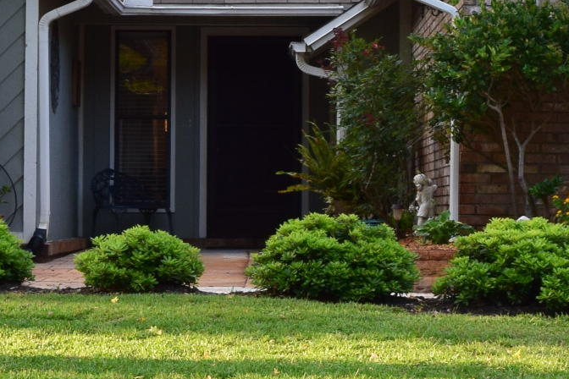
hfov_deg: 10.6
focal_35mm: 194
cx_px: 403
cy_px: 121
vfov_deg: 7.1
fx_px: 3070
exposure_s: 1/100
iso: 400
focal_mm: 29
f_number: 9
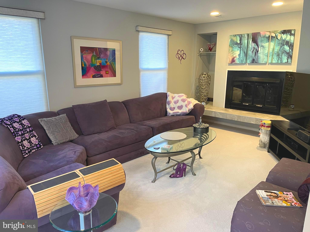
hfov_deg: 67.3
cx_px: 155
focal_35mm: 26
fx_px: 233
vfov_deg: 53.1
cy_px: 116
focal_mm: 4.2
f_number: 1.6
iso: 160
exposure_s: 1/60
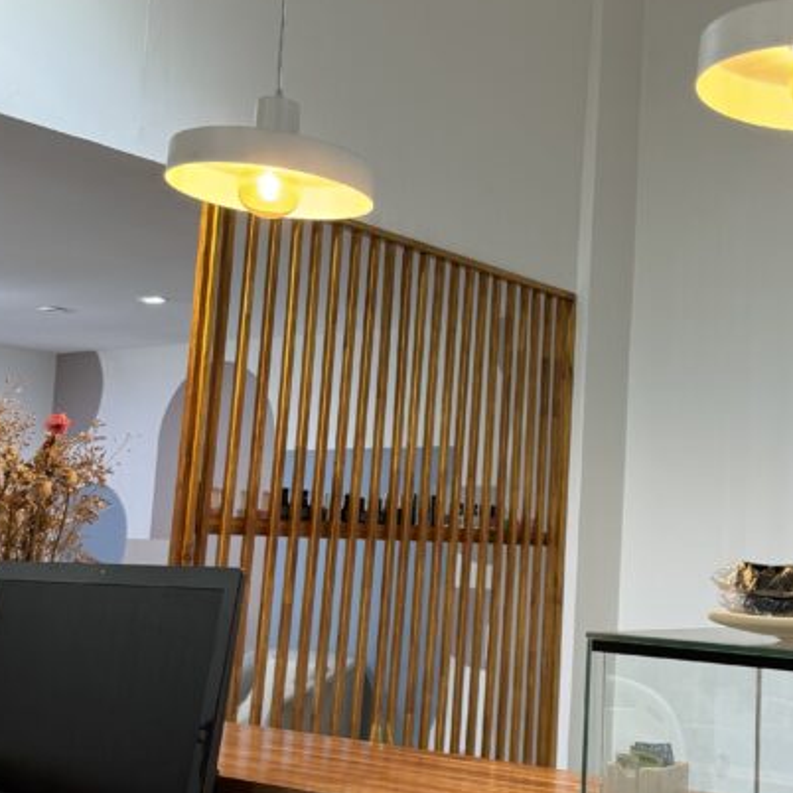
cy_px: 414
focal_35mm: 54
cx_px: 604
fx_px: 1400
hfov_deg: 31.0
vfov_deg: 31.6
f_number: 1.78
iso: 125
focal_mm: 6.76
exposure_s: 1/50
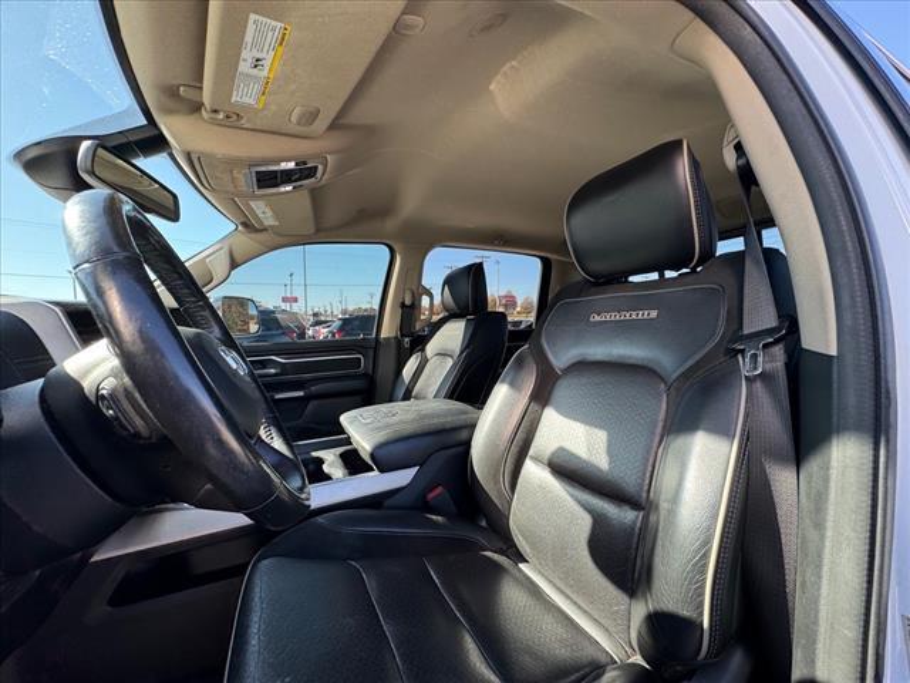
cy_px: 342
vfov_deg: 85.7
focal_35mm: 14
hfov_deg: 102.1
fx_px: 368
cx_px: 455
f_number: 2.2
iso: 40
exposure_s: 1/139
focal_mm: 2.22
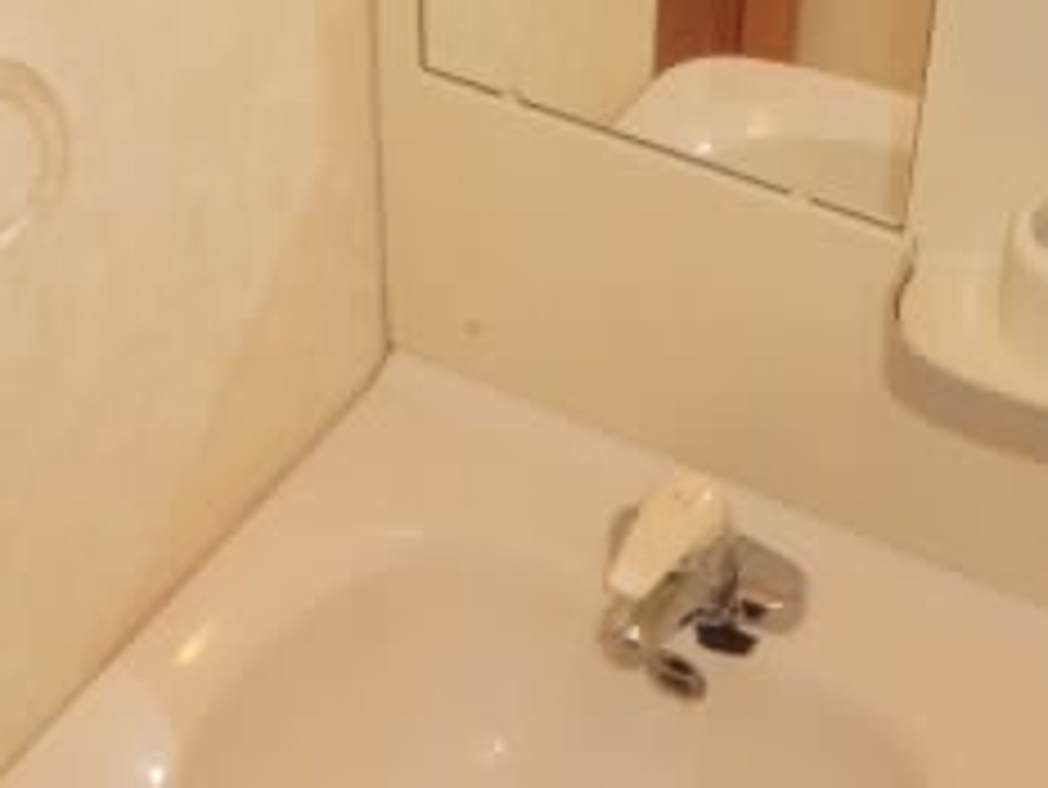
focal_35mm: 66
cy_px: 68
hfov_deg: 29.2
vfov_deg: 21.7
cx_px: 675
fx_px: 1999
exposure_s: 1/60
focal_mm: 4.3
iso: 400
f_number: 3.2
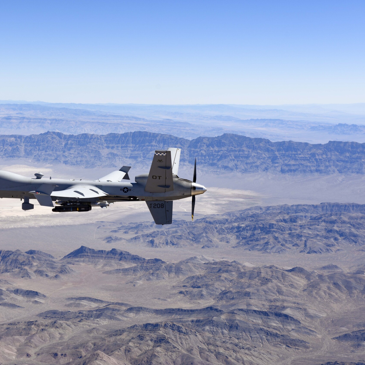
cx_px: 127
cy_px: 181
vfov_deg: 24.3
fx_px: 847
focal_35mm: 71
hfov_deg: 24.2
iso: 100
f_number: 6.3
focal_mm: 55
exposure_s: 1/400
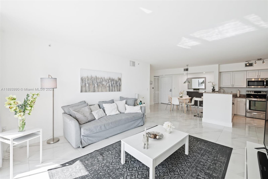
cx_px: 134
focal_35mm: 15
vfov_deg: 77.3
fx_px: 112
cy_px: 90
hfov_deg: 100.4
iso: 200
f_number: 8
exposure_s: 1/30
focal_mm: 15
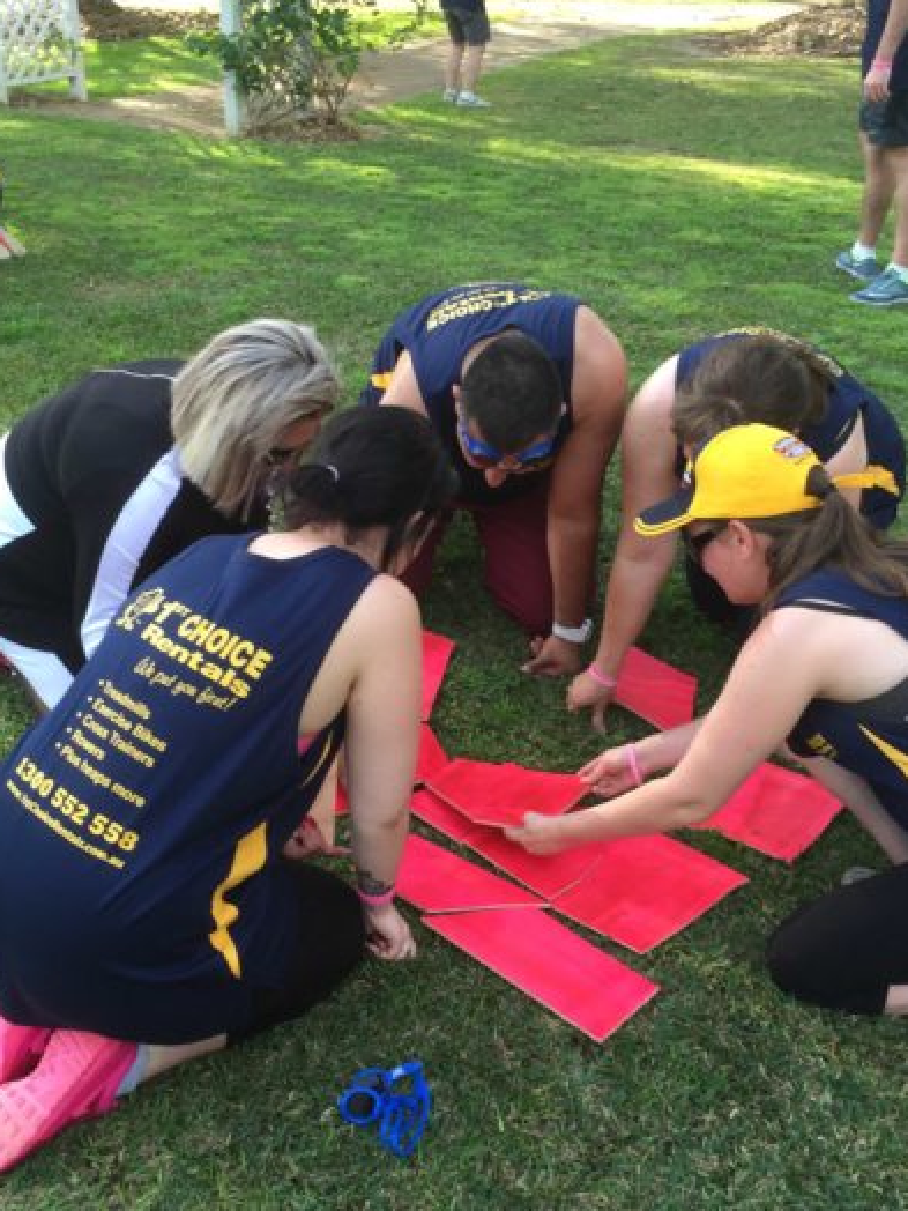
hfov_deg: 36.8
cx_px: 470
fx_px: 1364
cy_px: 602
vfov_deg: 47.9
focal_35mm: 39
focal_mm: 4.15
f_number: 2.2
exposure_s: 1/129
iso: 32
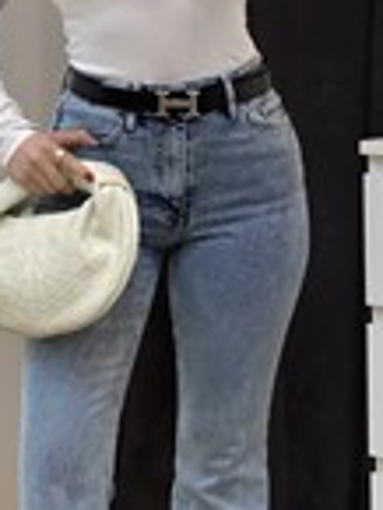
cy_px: 244
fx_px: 2180
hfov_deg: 10.0
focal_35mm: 148
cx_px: 112
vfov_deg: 13.3
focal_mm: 6
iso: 80
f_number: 2
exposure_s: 1/100
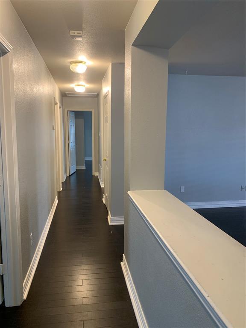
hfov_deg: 53.1
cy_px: 164
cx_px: 123
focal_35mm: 26
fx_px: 246
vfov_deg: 67.3
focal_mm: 4.25
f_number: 1.8
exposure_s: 1/60
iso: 125
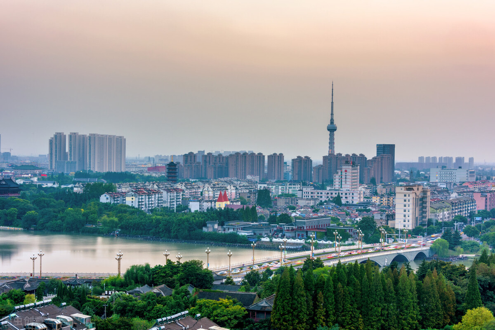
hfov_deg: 29.6
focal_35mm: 68
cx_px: 248
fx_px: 935
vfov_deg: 20.0
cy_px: 165
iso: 100
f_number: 14
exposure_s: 1/1.67
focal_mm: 68
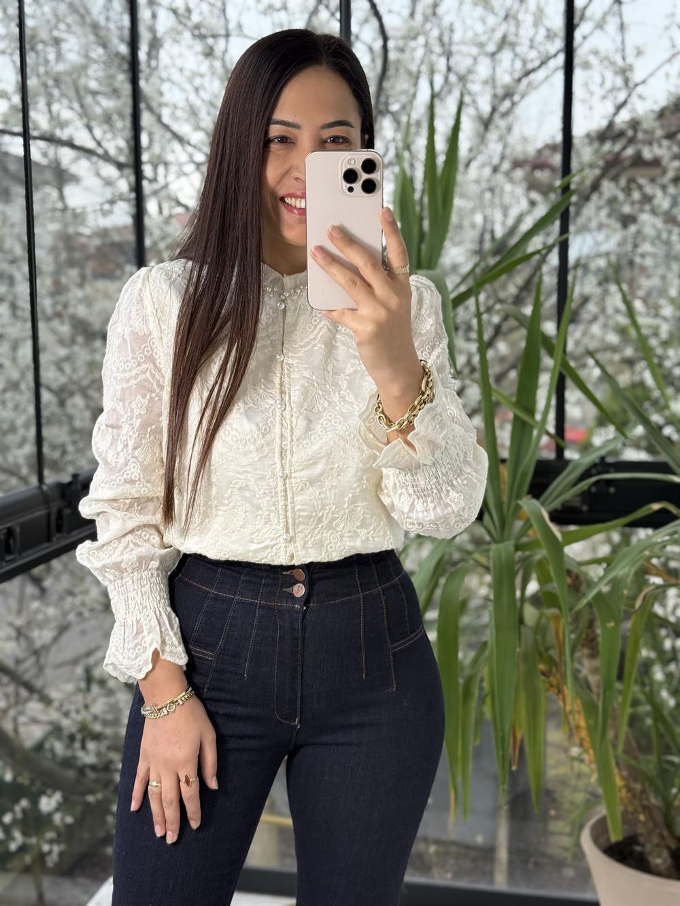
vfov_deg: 39.7
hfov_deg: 30.3
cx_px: 340
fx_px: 1257
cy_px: 453
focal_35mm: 48
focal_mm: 6.76
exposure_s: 1/121
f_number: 1.78
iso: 64
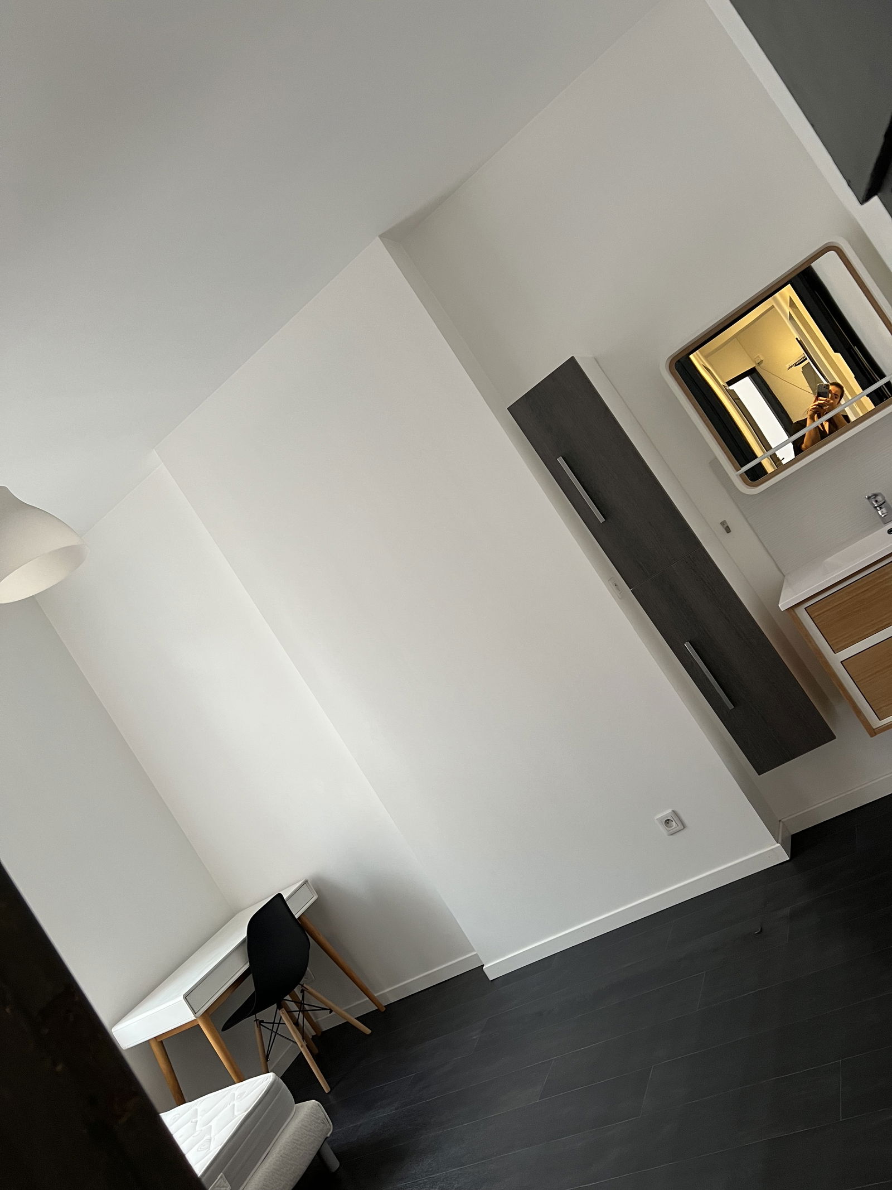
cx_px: 446
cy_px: 595
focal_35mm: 26
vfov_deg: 67.3
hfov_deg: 53.1
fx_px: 893
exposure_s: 1/60
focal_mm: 5.7
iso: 160
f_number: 1.5
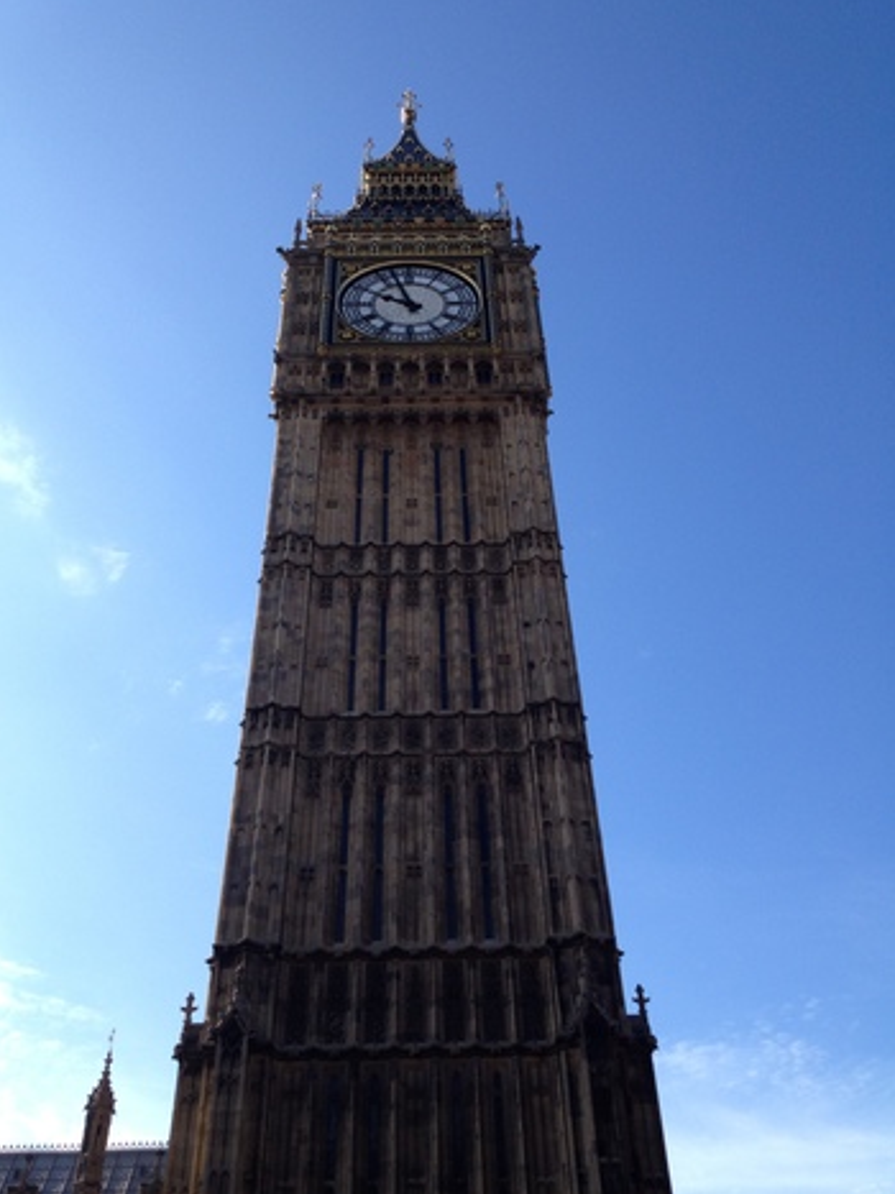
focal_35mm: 36
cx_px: 440
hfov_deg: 39.6
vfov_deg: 51.4
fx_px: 1242
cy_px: 588
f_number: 2.4
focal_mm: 4.28
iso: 50
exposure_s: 1/1062
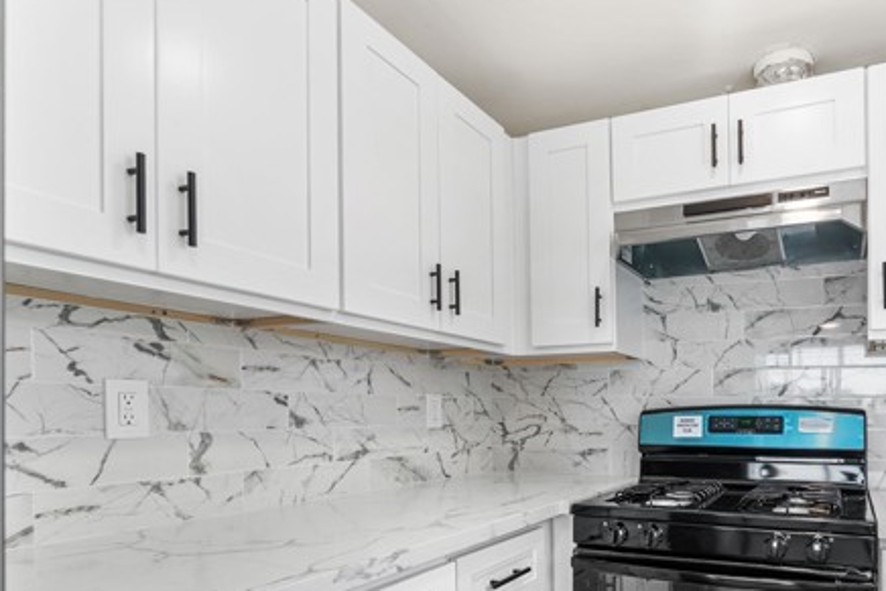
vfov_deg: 55.4
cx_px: 640
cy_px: 418
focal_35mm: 22
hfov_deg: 74.2
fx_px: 542
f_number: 7.1
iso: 100
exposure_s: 1/8
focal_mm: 10
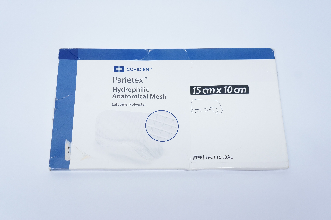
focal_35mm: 39
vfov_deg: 34.1
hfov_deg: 49.6
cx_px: 166
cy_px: 110
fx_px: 358
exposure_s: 1/60
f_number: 6.3
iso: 800
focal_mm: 26
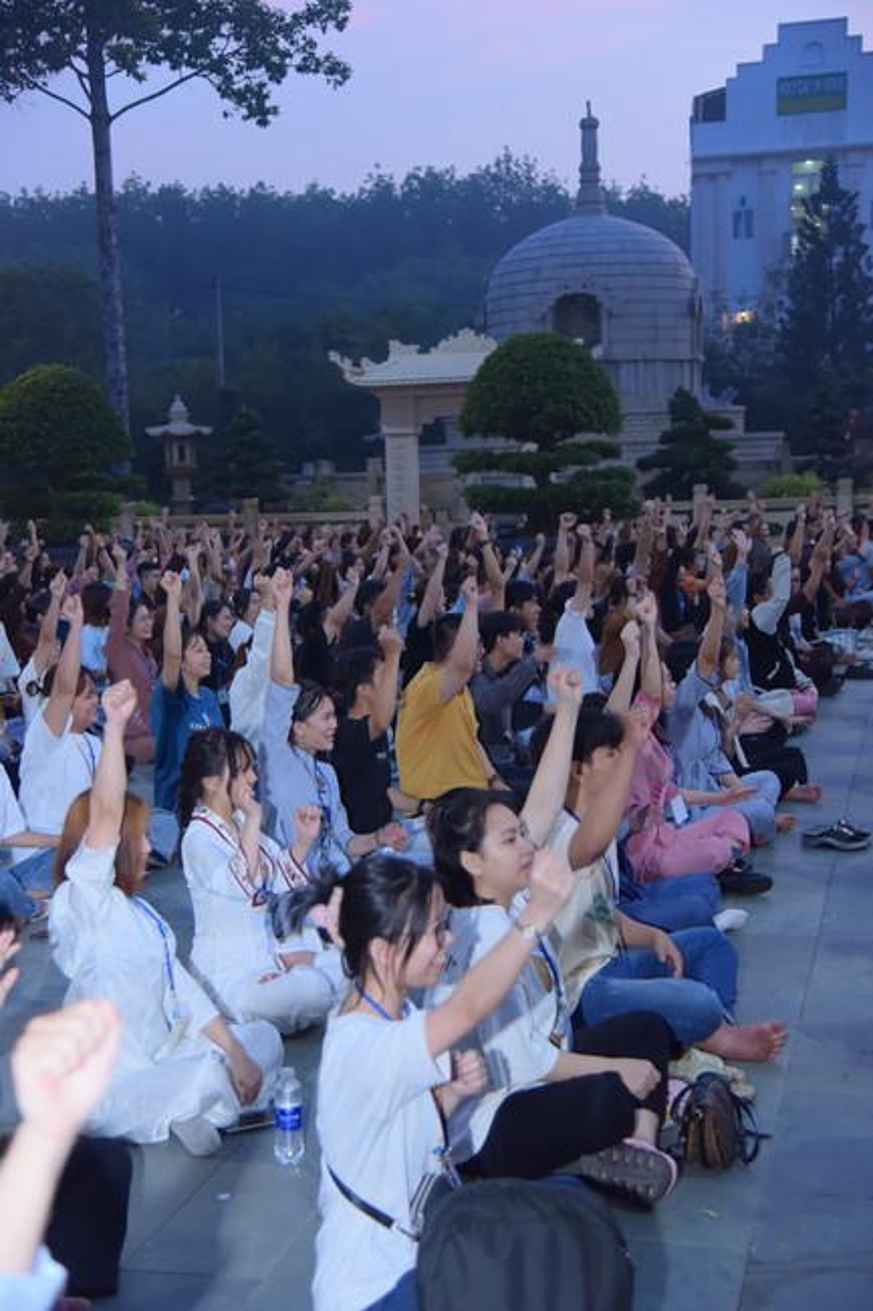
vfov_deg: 39.6
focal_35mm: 50
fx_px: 1820
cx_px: 436
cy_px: 656
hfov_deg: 27.0
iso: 800
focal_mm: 50
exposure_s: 1/100
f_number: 4
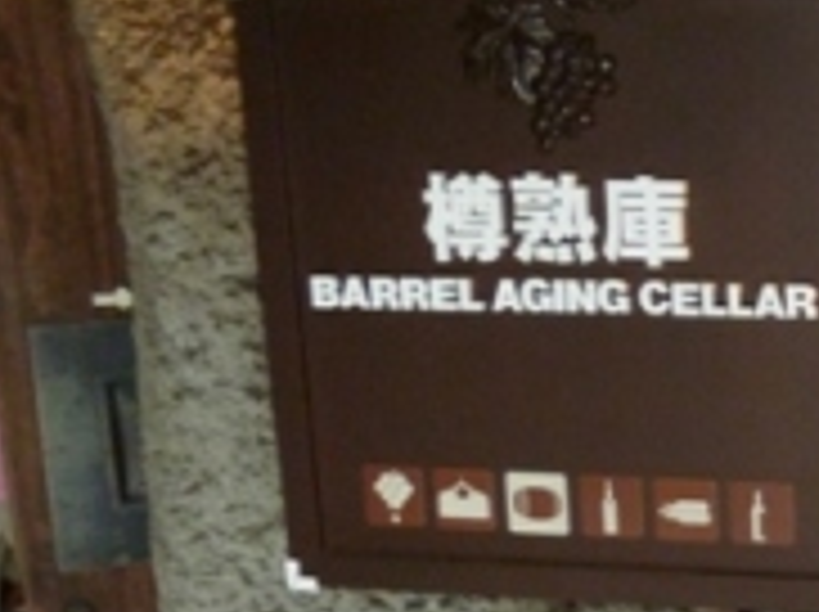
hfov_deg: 25.3
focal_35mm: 66
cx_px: 1076
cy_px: 362
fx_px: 1559
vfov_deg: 22.2
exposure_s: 1/60
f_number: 2.5
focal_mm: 4.3
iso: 400
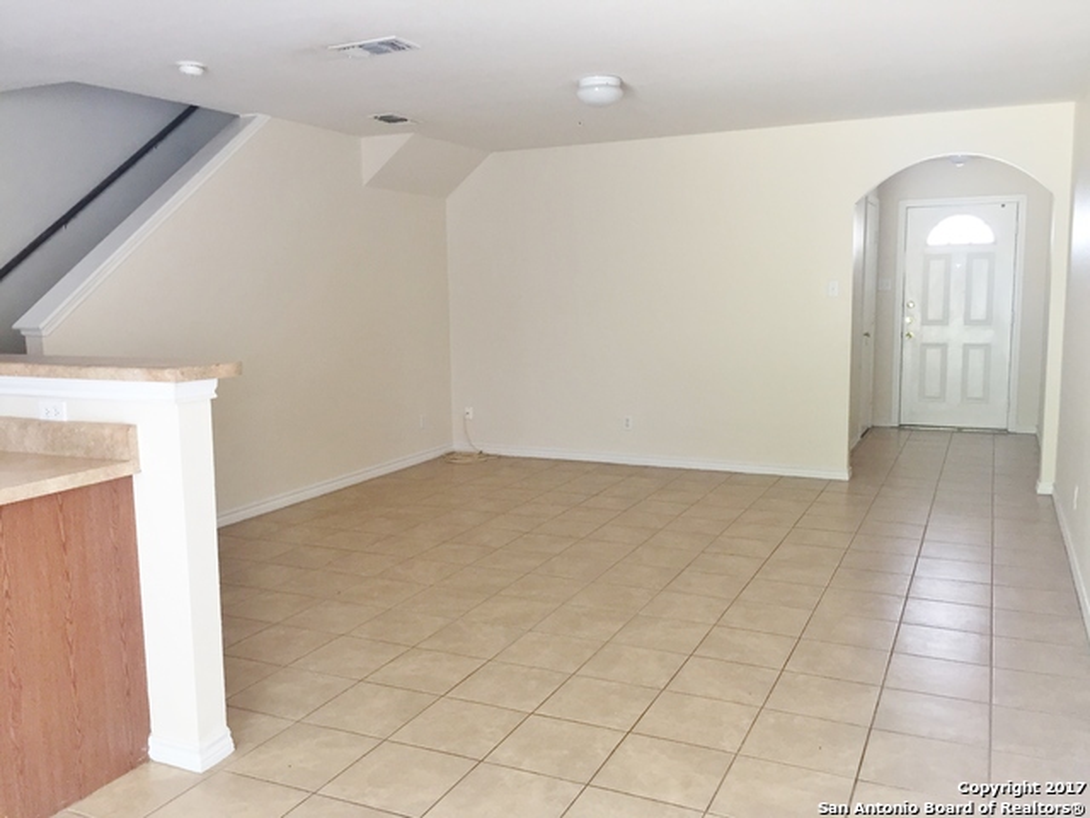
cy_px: 409
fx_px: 913
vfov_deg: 48.2
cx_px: 545
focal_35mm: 29
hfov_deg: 61.7
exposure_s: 1/30
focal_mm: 4.15
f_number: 2.2
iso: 100
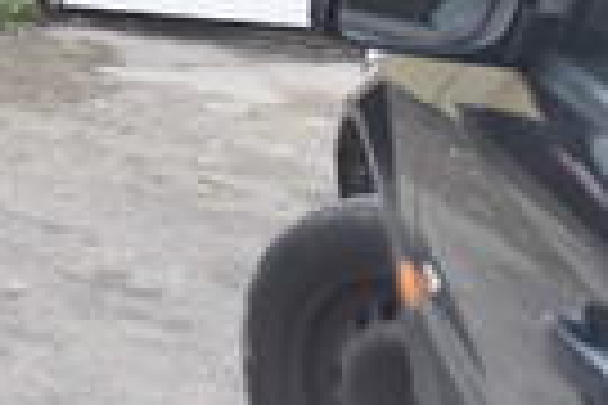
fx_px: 1925
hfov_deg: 9.5
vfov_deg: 10.7
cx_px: -1531
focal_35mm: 114
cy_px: -484
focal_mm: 10
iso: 200
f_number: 4
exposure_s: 1/400
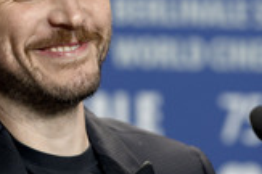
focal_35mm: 416
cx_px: 36
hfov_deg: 5.0
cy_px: 58
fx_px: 3022
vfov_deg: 3.3
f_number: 3.5
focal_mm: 150
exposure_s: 1/250
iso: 1250
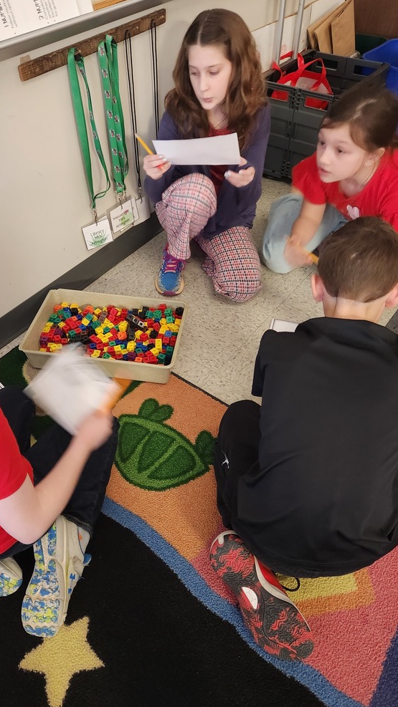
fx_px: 488
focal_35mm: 26
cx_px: 157
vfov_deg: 71.9
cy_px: 342
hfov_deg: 44.1
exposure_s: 1/30
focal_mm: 5.4
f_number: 1.8
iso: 640
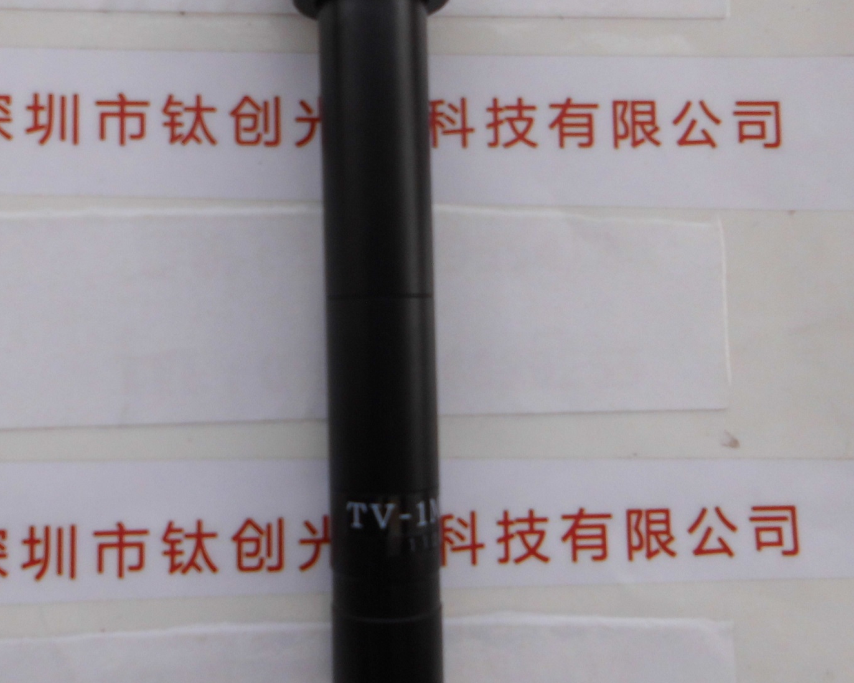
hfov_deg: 48.7
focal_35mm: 37
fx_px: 935
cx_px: 331
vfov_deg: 40.0
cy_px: 286
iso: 100
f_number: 3.2
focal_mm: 4.6
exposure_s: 1/250
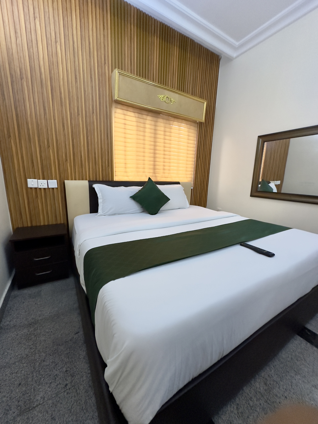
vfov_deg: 102.1
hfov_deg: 85.7
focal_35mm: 14
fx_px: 171
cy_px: 212
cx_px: 159
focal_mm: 2.22
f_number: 2.2
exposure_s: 1/50
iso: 400
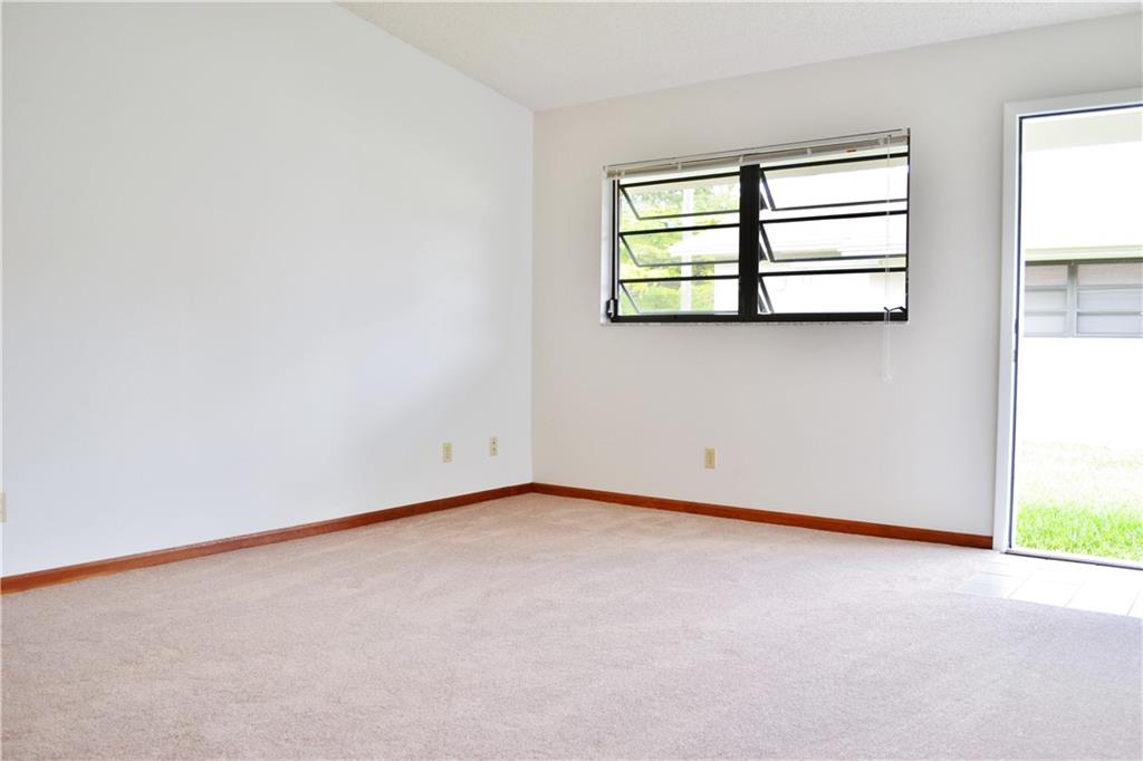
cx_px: 572
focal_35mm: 30
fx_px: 952
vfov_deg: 43.6
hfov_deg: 61.9
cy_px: 380
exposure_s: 1/100
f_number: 5
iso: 400
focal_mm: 20
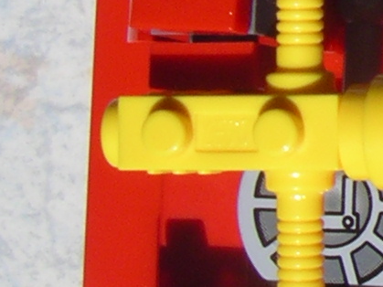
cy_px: 5
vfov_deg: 8.2
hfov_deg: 10.0
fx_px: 2002
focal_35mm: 181
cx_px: 804
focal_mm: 5.7
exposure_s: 1/250
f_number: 6.9
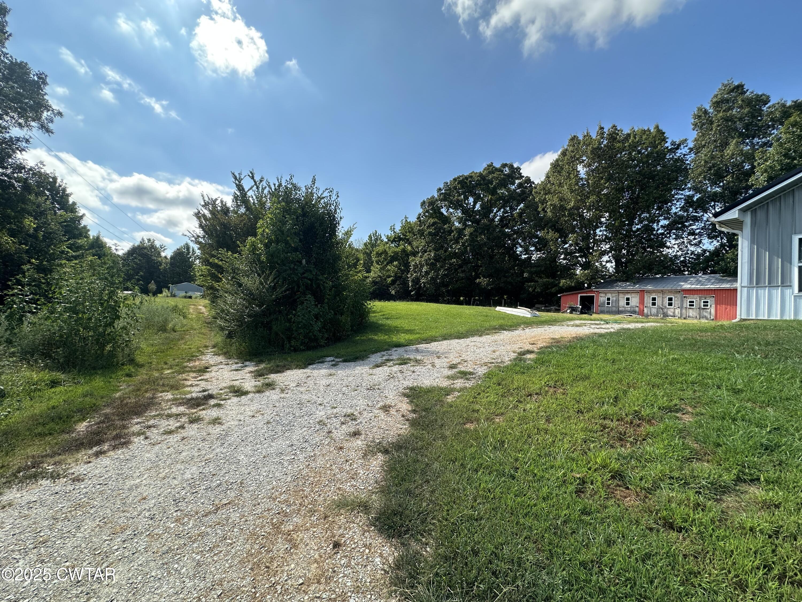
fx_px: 324
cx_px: 401
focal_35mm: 14
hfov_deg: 102.1
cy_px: 301
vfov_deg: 85.7
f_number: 2.2
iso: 40
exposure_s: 1/1147
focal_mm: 2.22
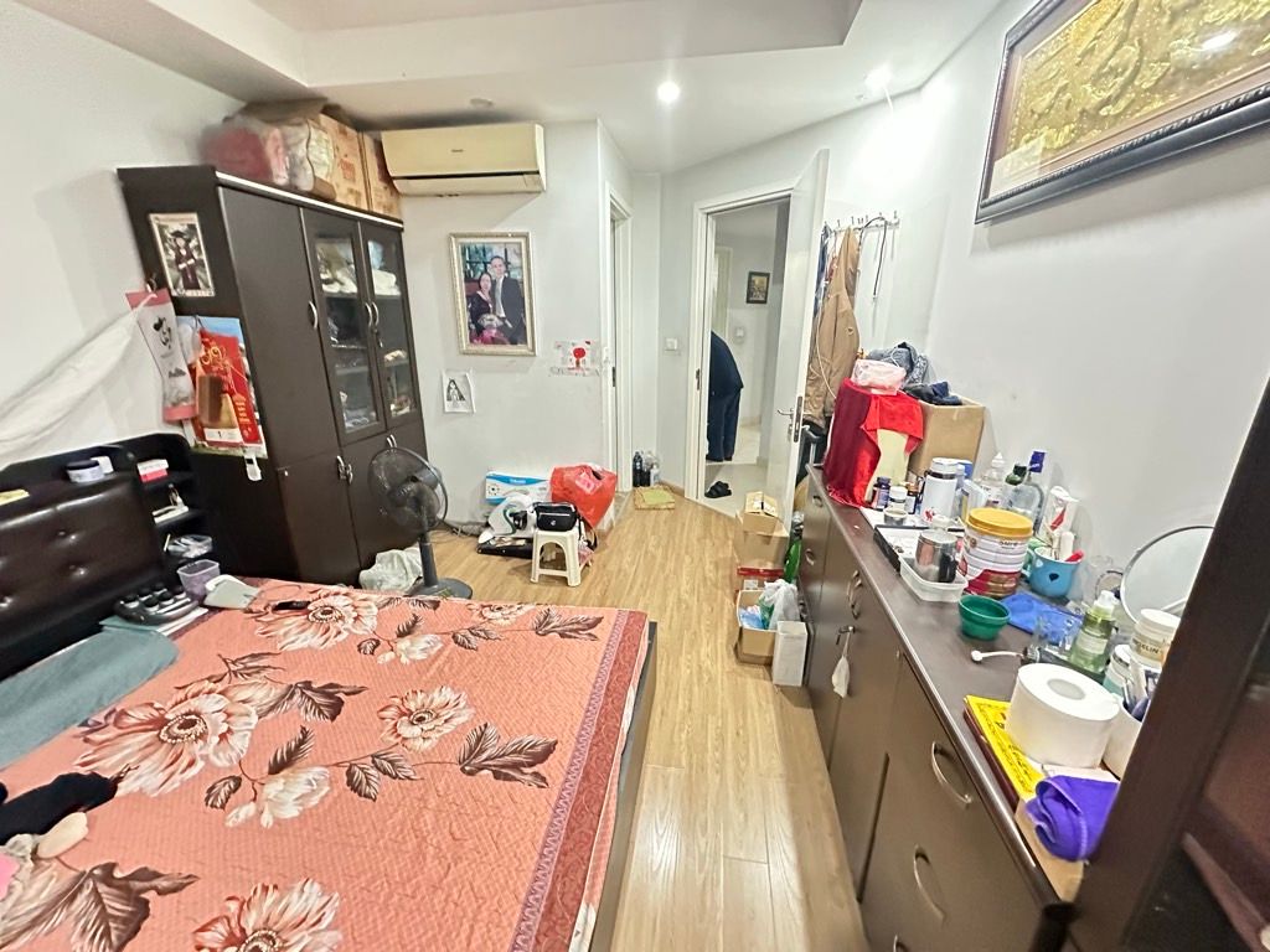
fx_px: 514
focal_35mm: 14
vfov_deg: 85.7
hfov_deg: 102.1
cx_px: 635
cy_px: 476
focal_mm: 2.22
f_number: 2.2
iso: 1600
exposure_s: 1/30
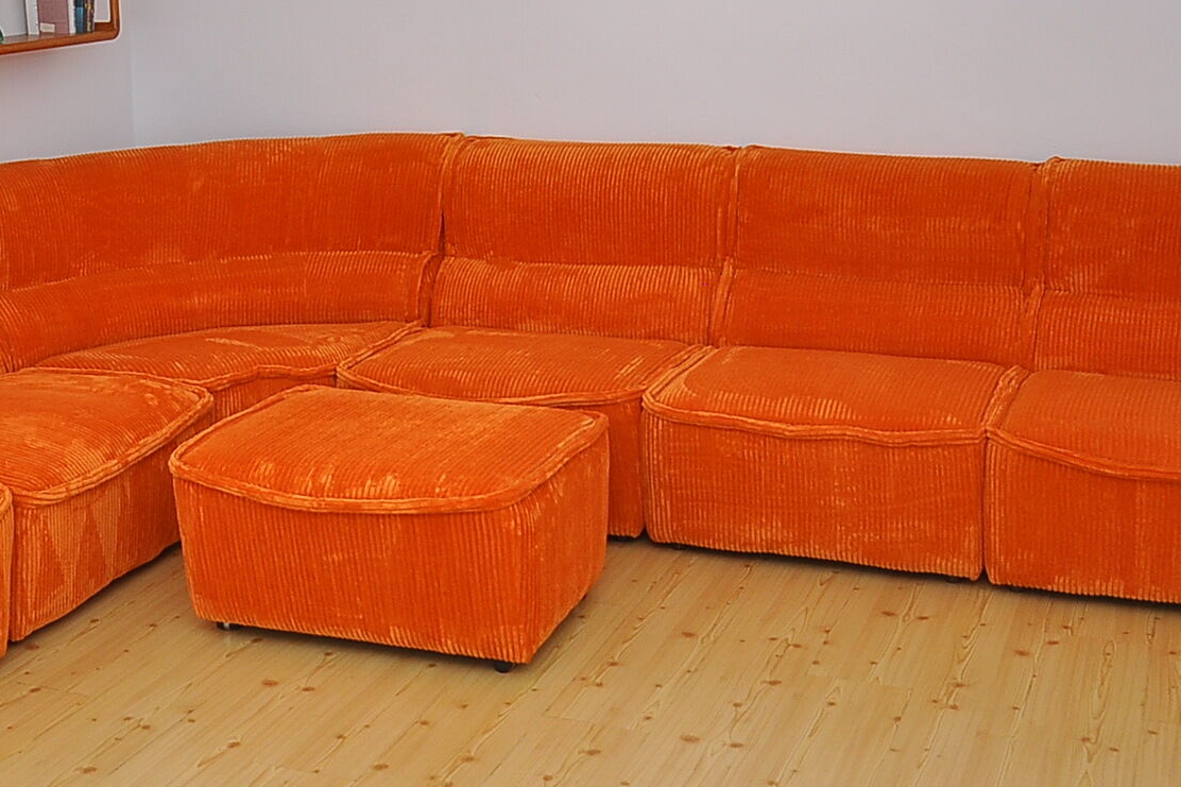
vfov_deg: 25.7
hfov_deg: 37.8
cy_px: 201
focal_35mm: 52
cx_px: 409
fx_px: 1706
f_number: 4
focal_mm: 18
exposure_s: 1/125
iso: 400
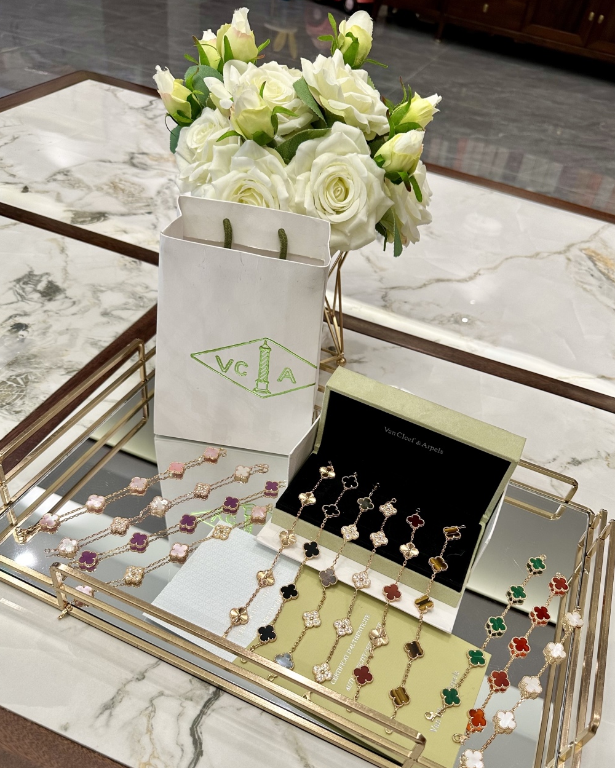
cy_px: 430
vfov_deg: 63.8
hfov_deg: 53.2
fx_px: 614
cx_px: 324
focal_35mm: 27
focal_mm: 6.86
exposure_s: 1/100
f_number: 1.78
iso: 125
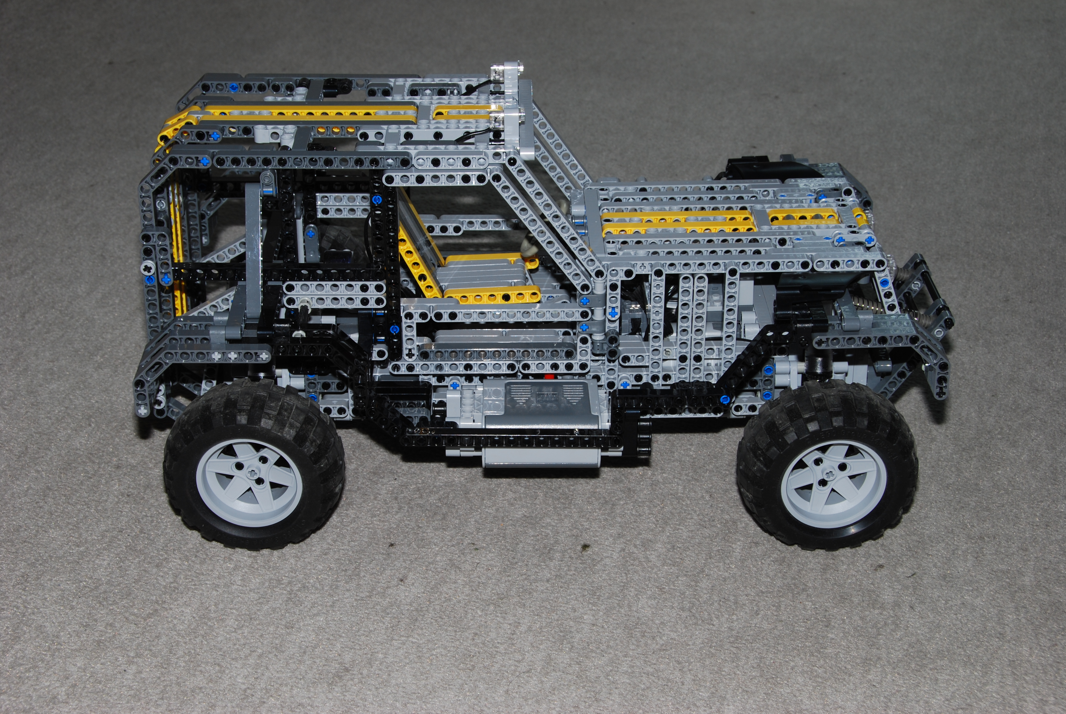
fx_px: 1868
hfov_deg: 31.9
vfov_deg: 21.6
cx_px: 533
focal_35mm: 63
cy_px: 357
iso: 100
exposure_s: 1/60
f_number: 11
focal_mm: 42
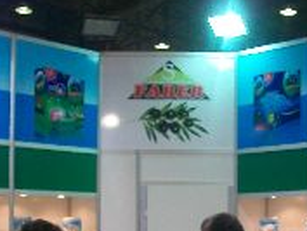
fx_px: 639
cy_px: 235
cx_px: 237
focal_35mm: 72
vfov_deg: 19.8
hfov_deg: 26.6
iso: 107
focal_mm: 5.7
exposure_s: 1/60
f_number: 2.8
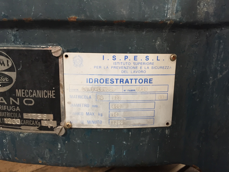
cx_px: 114
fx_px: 192
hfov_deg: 61.7
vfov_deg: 48.2
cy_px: 86
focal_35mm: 29
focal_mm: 4.15
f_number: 2.2
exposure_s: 1/33
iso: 50
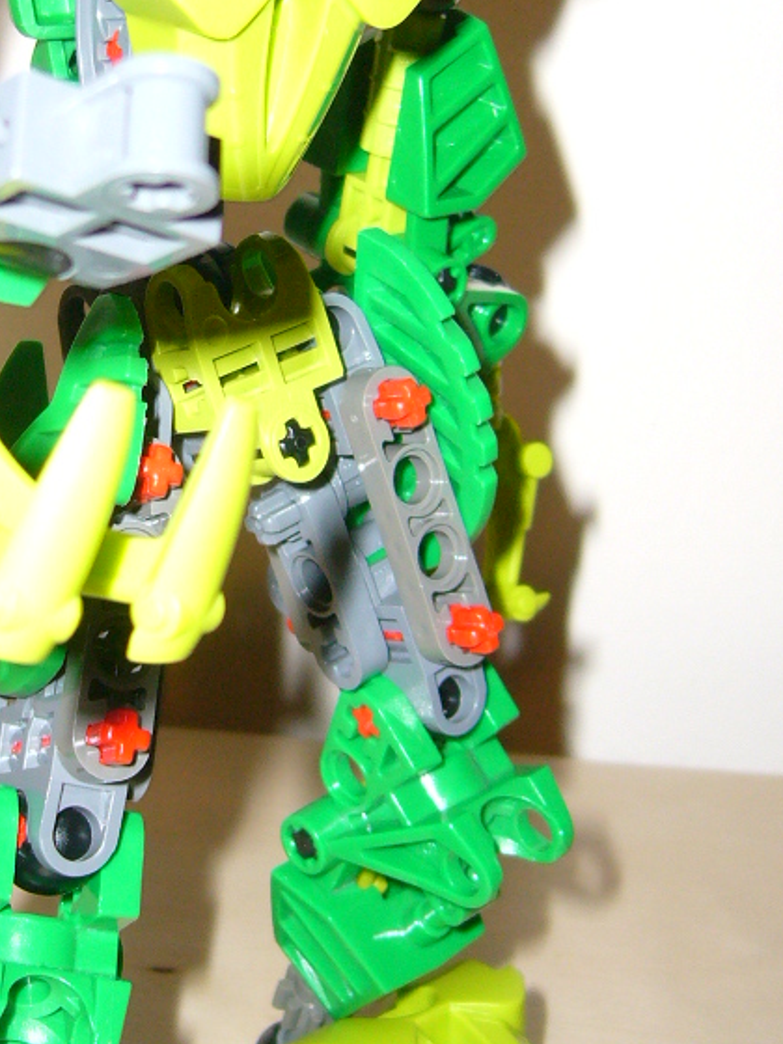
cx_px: 168
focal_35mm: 80
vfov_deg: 24.3
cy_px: 377
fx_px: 2413
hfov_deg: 18.3
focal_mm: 5.8
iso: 100
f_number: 2.8
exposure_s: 1/30
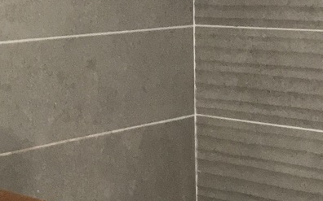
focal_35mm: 100
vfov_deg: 13.1
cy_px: 83
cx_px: 134
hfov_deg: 20.8
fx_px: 880
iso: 250
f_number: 1.8
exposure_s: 1/45
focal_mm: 3.99
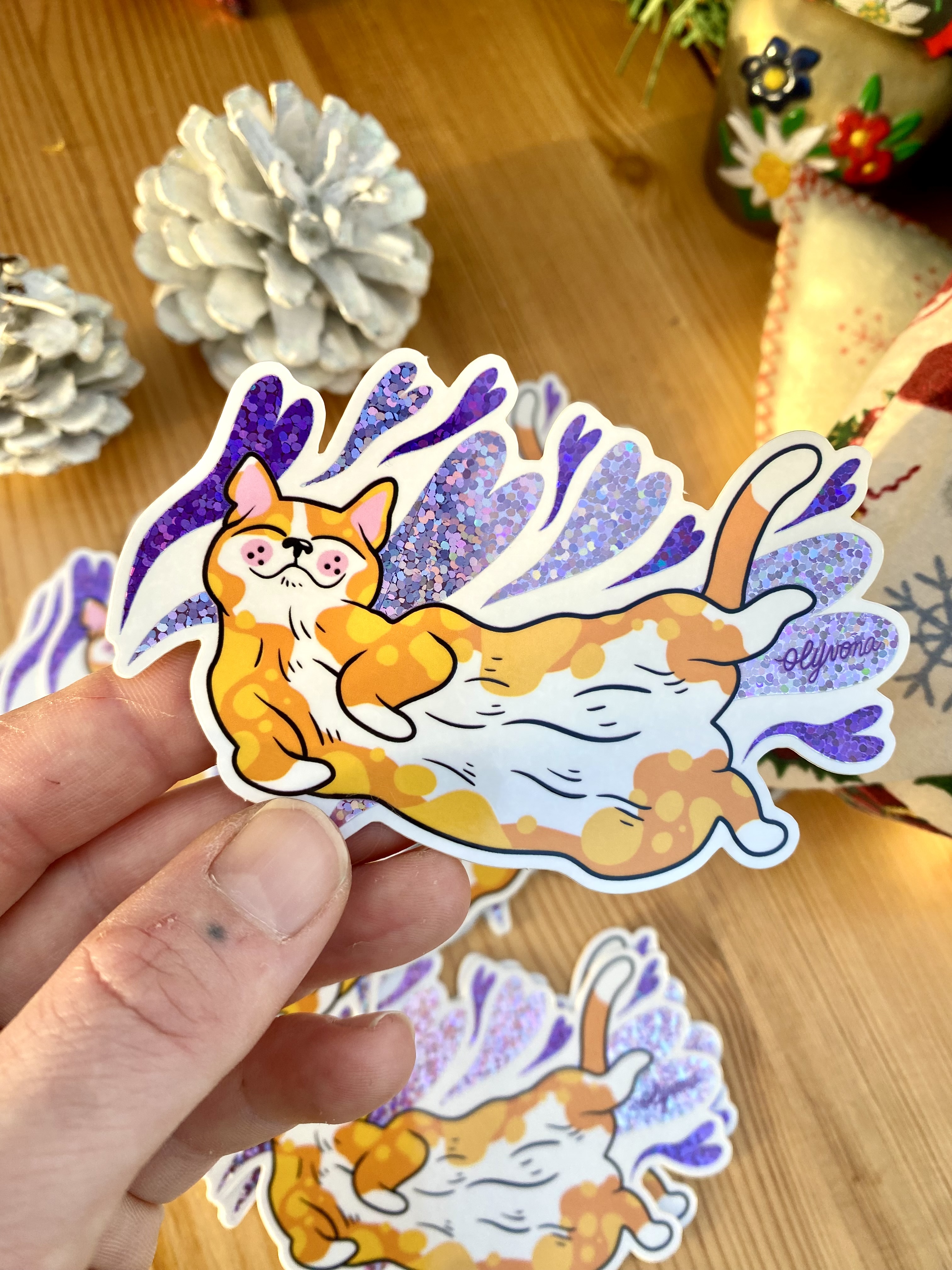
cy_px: 635
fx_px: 917
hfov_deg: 54.9
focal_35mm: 25
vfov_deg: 69.4
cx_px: 476
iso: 40
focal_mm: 4.25
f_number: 1.8
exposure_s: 1/121
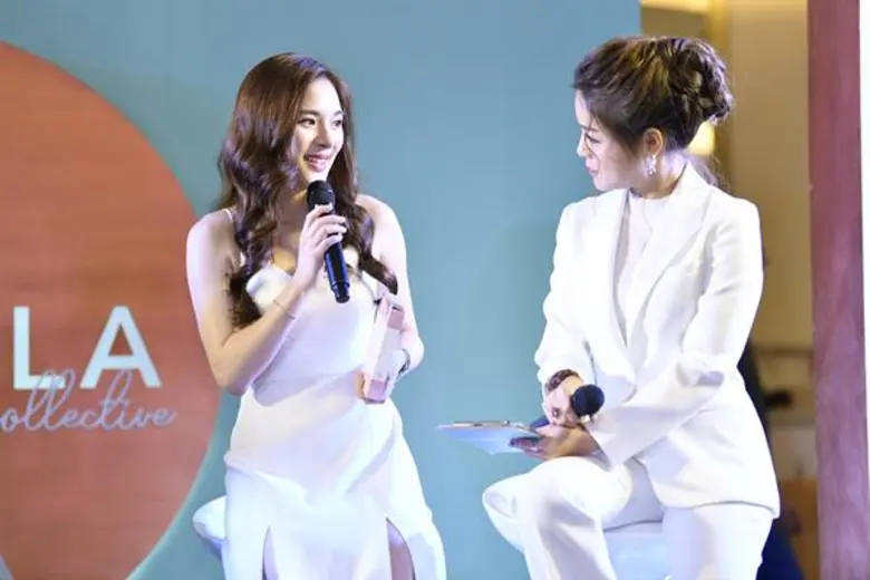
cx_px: 435
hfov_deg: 18.3
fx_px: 2706
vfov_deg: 12.2
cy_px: 290
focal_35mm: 112
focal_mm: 112
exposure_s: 1/400
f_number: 2.8
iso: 1250
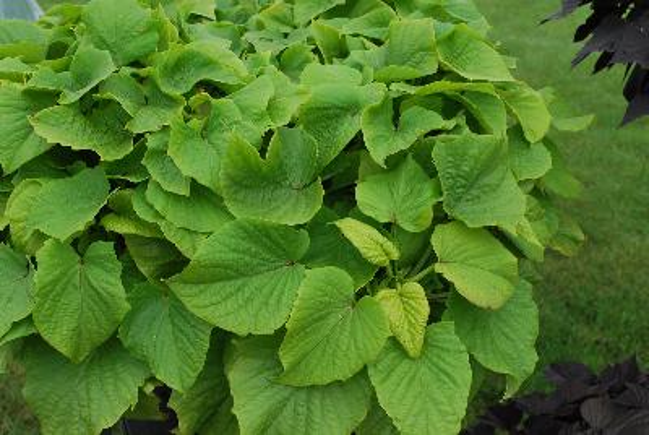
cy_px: 218
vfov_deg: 30.9
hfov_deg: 44.9
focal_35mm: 44
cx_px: 324
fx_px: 785
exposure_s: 1/60
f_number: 8
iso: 110
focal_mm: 29
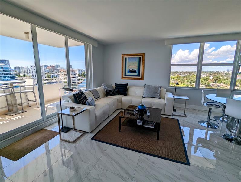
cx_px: 120
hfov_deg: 94.4
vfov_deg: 78.2
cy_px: 91
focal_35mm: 16
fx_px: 112
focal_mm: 2.35
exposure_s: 1/567
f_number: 2.2
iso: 50
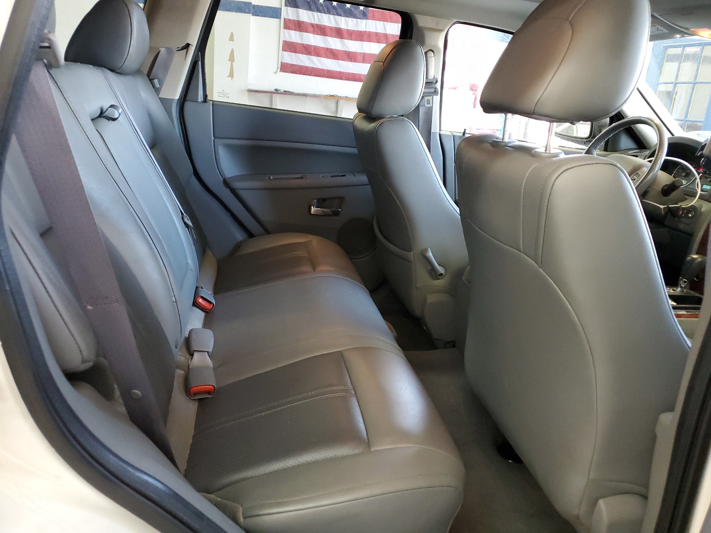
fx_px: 534
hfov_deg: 67.3
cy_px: 266
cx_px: 356
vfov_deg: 53.1
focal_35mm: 26
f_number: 1.5
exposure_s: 1/60.2
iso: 342
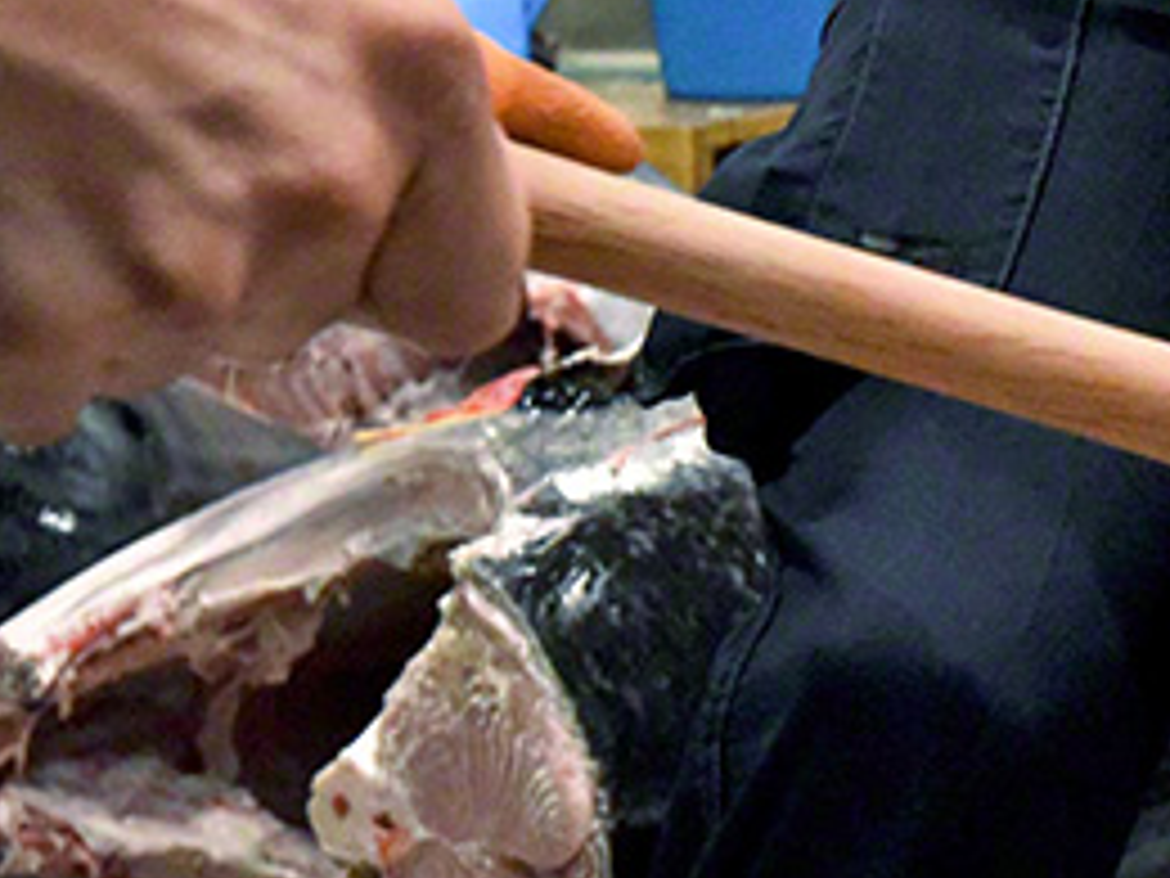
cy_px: 709
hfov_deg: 12.2
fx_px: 4800
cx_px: 2398
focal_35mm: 142
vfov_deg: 10.4
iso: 6400
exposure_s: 1/125
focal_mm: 30
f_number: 9
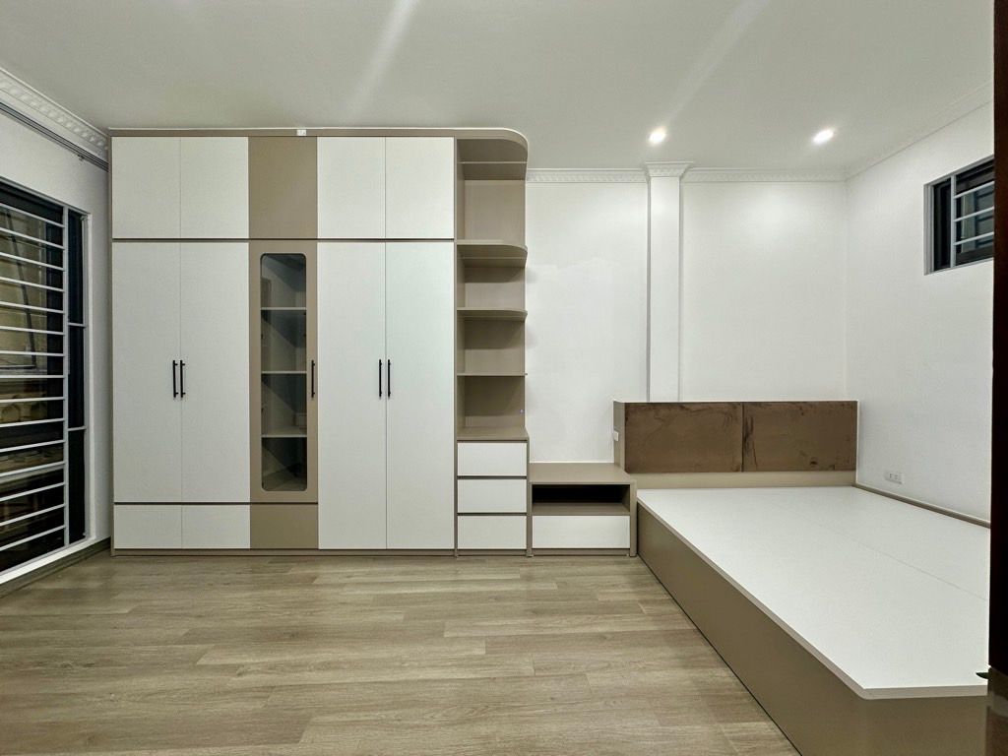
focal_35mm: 14
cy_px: 378
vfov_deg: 85.7
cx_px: 504
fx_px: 408
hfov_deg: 102.1
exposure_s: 1/100
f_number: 2.2
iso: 80
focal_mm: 2.22
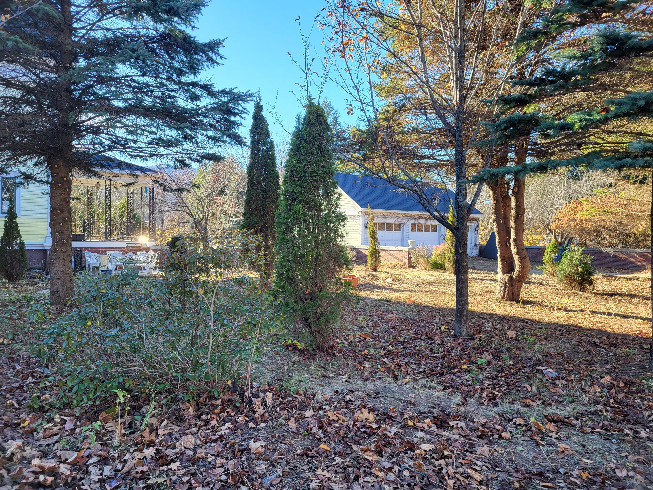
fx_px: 490
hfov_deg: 67.3
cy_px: 245
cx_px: 326
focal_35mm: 26
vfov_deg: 53.1
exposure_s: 1/320
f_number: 1.8
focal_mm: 5.4
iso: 40
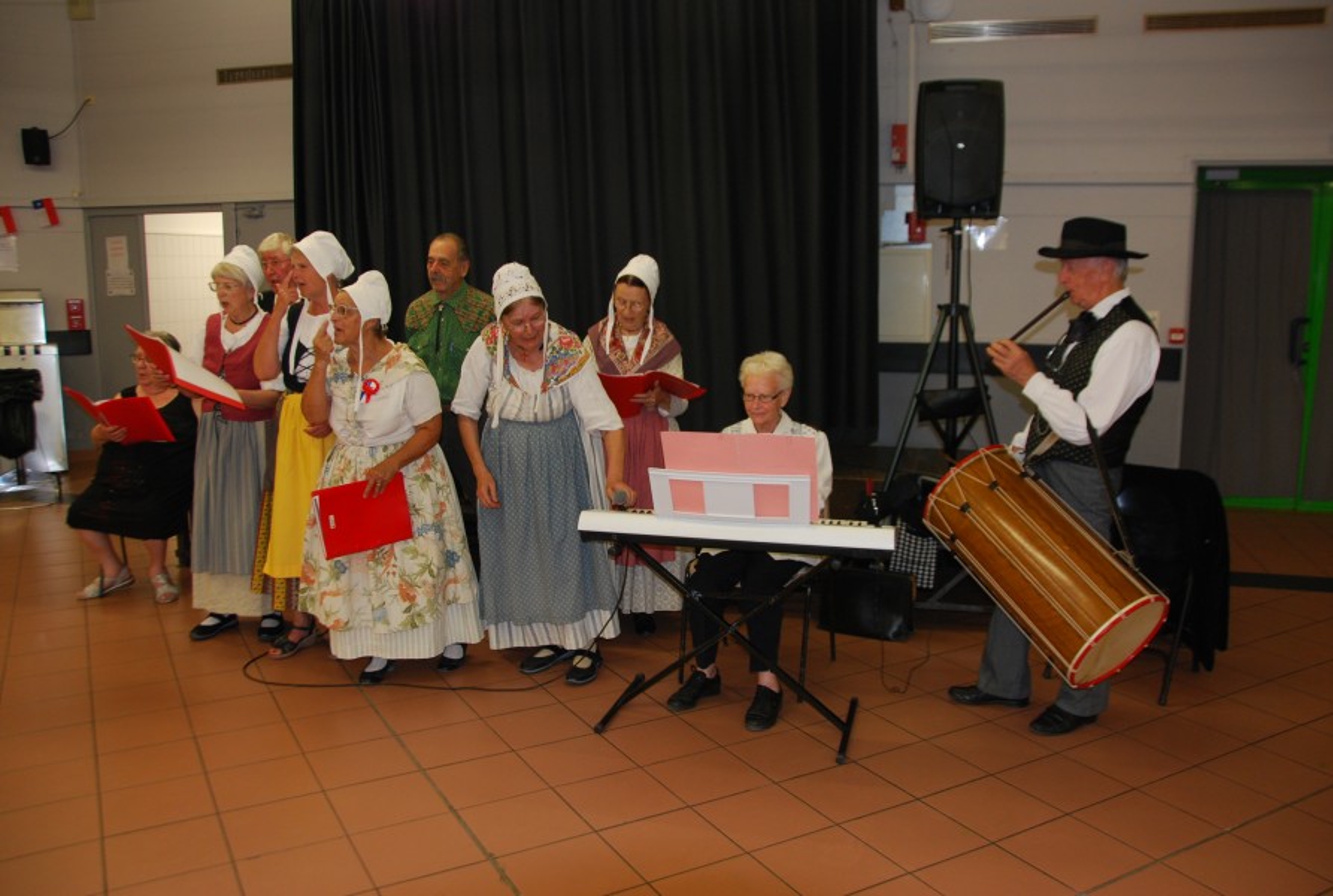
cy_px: 448
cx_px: 666
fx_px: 1002
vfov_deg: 48.2
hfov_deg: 67.3
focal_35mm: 27
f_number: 4
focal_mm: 18
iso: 400
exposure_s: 1/60
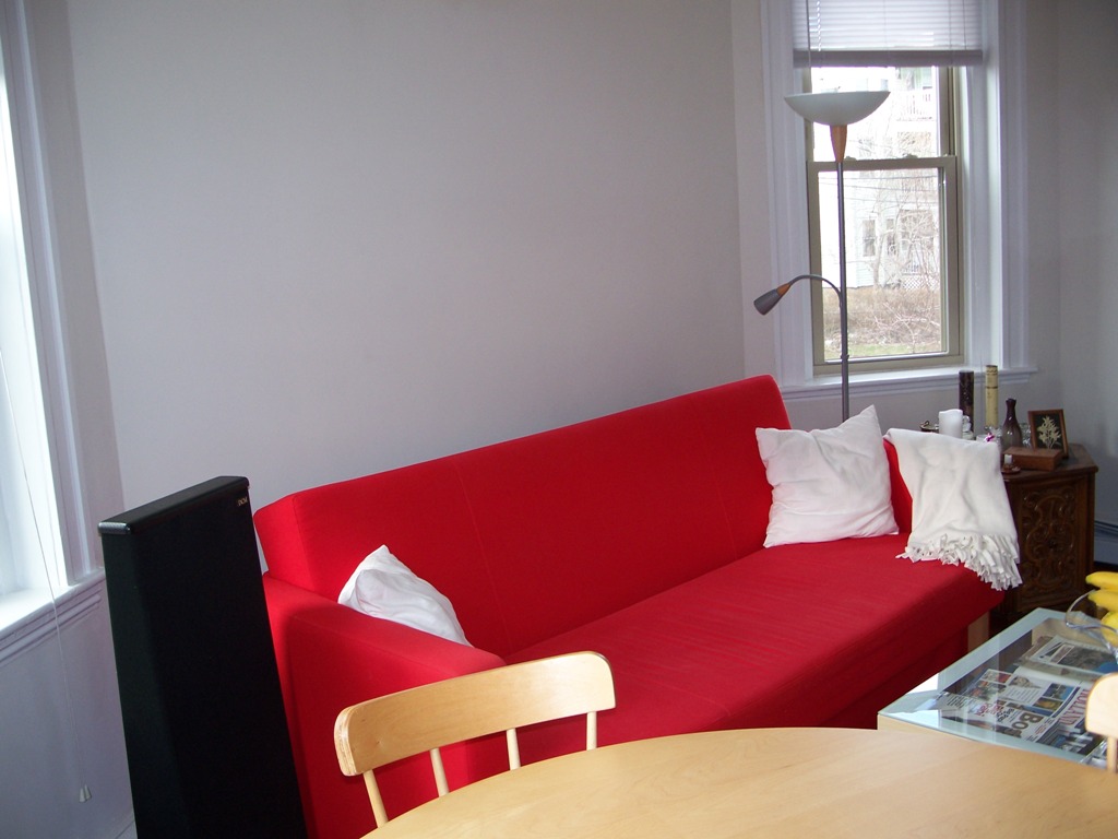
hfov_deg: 50.1
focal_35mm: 37
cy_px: 420
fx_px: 1195
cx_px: 559
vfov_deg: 38.7
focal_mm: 7.8
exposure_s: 1/60
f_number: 2.8
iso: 125
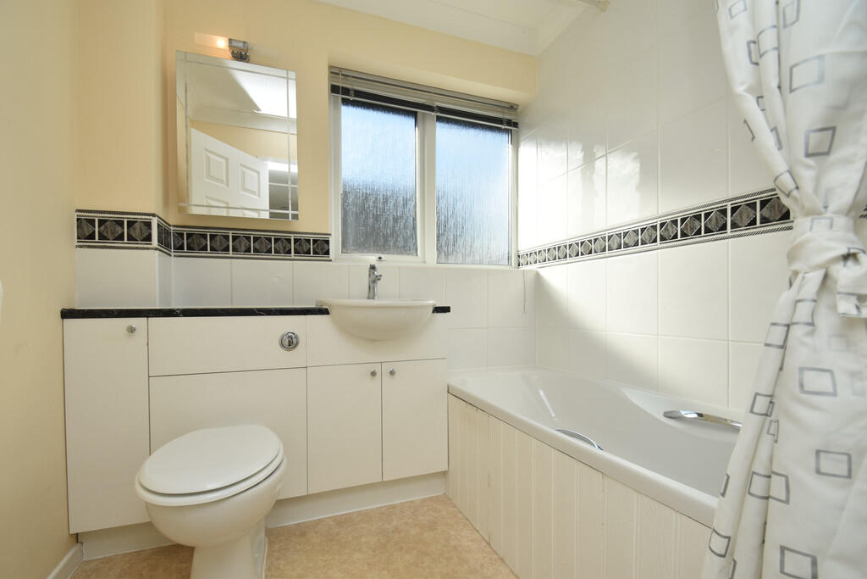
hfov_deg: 100.4
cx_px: 434
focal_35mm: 15
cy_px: 290
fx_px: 361
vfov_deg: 77.3
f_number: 5.6
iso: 100
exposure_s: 1/200
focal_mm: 10
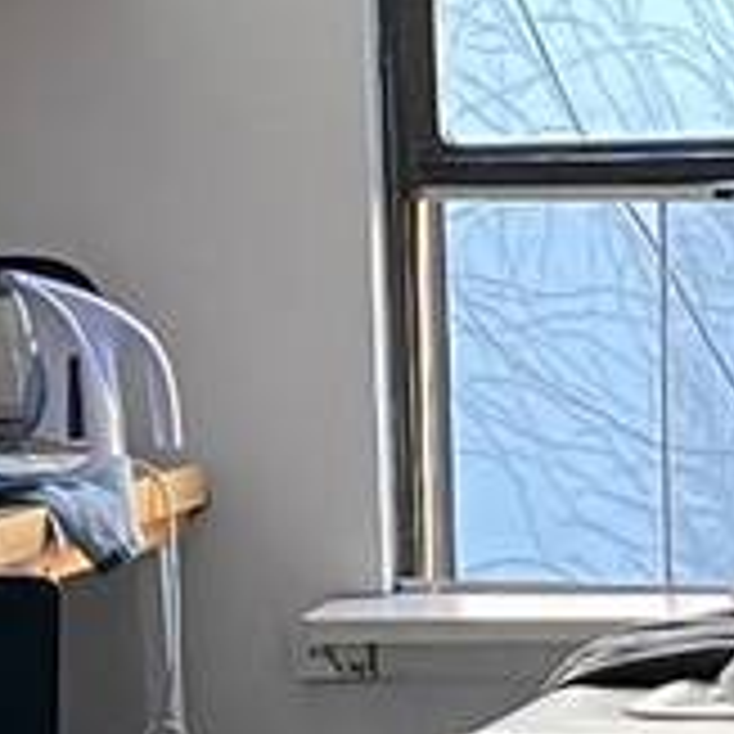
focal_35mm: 225
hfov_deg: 7.8
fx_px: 5398
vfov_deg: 7.8
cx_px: 360
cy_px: 203
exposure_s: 1/60
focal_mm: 5.1
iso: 200
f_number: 1.6
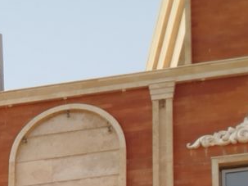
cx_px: -136
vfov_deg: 7.3
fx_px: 1361
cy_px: 460
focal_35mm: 190
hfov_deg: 10.1
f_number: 1.7
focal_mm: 5.31
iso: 50
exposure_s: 1/1145
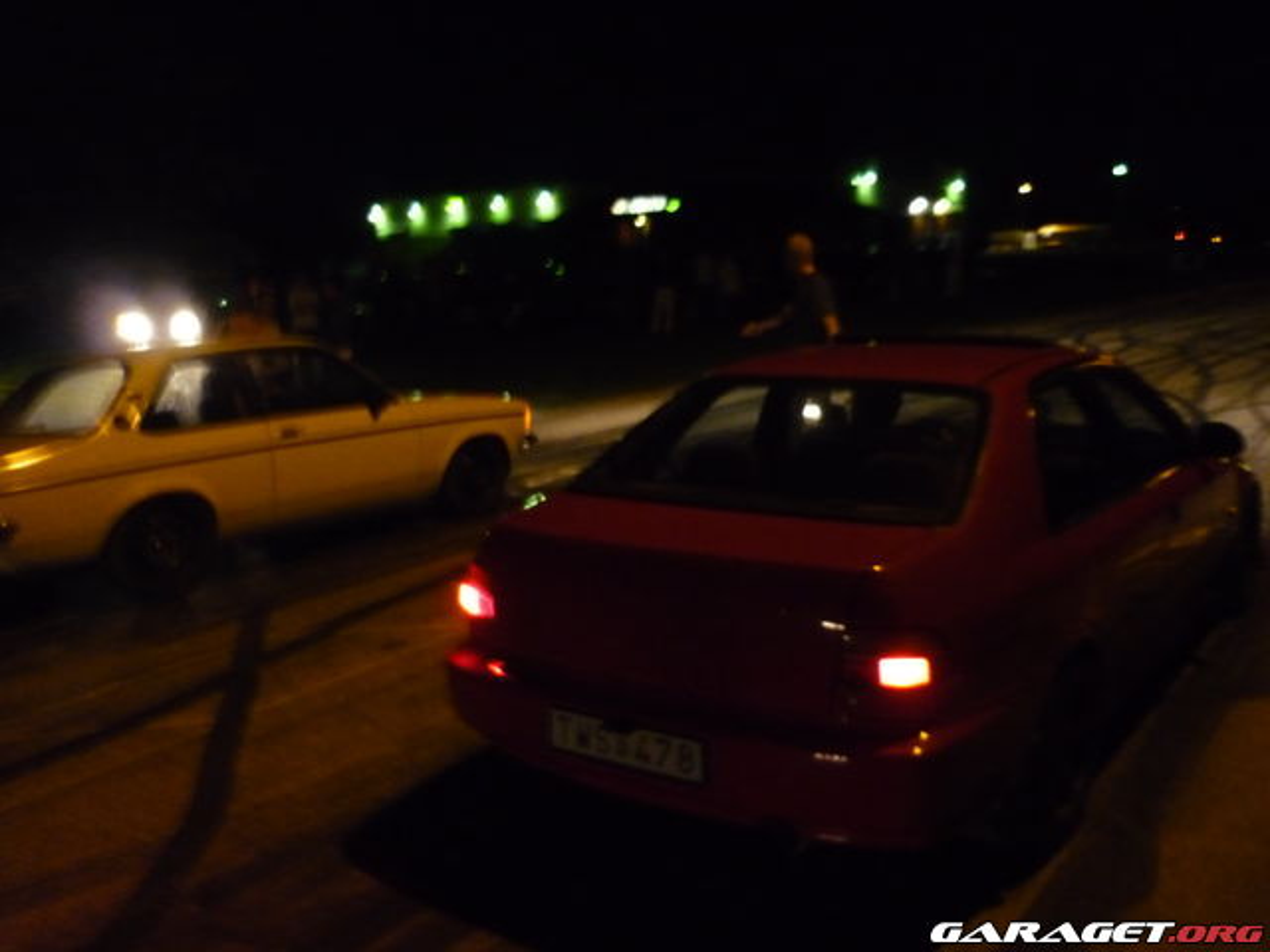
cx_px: 635
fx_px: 1211
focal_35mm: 33
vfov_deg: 42.9
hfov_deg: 55.4
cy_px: 476
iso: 800
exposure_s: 1/8
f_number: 2.8
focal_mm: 5.5
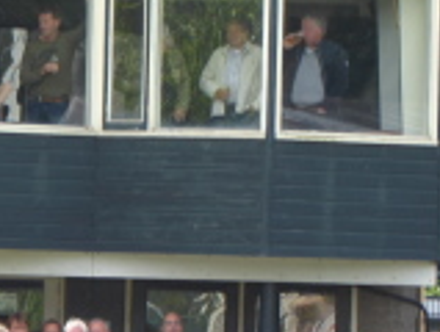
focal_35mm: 847
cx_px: 64
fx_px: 10791
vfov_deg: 1.8
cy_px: 326
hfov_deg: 2.3
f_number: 5.8
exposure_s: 1/80
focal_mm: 53.8
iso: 100
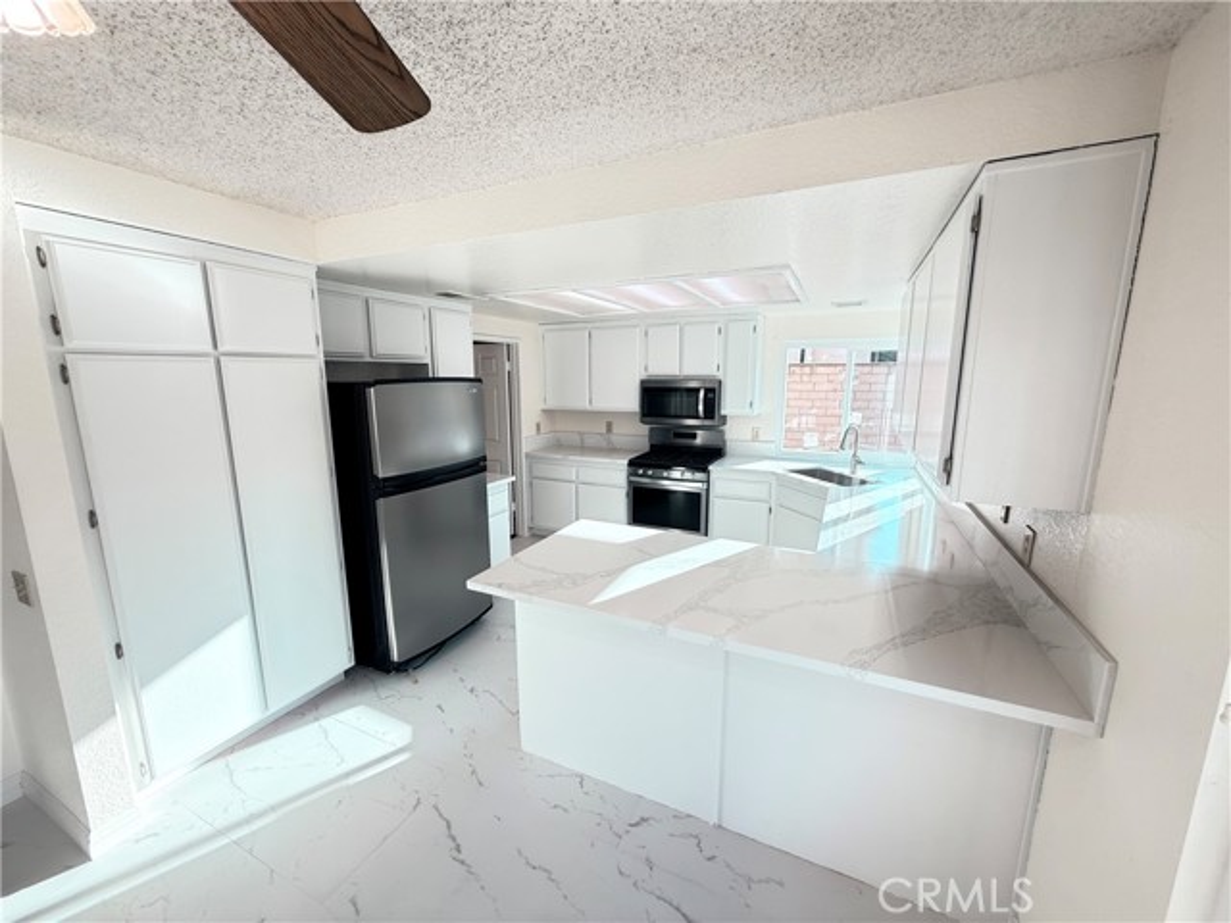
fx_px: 498
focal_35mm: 14
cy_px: 462
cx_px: 616
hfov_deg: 102.1
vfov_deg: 85.7
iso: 80
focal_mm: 2.22
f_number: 2.2
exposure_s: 1/120
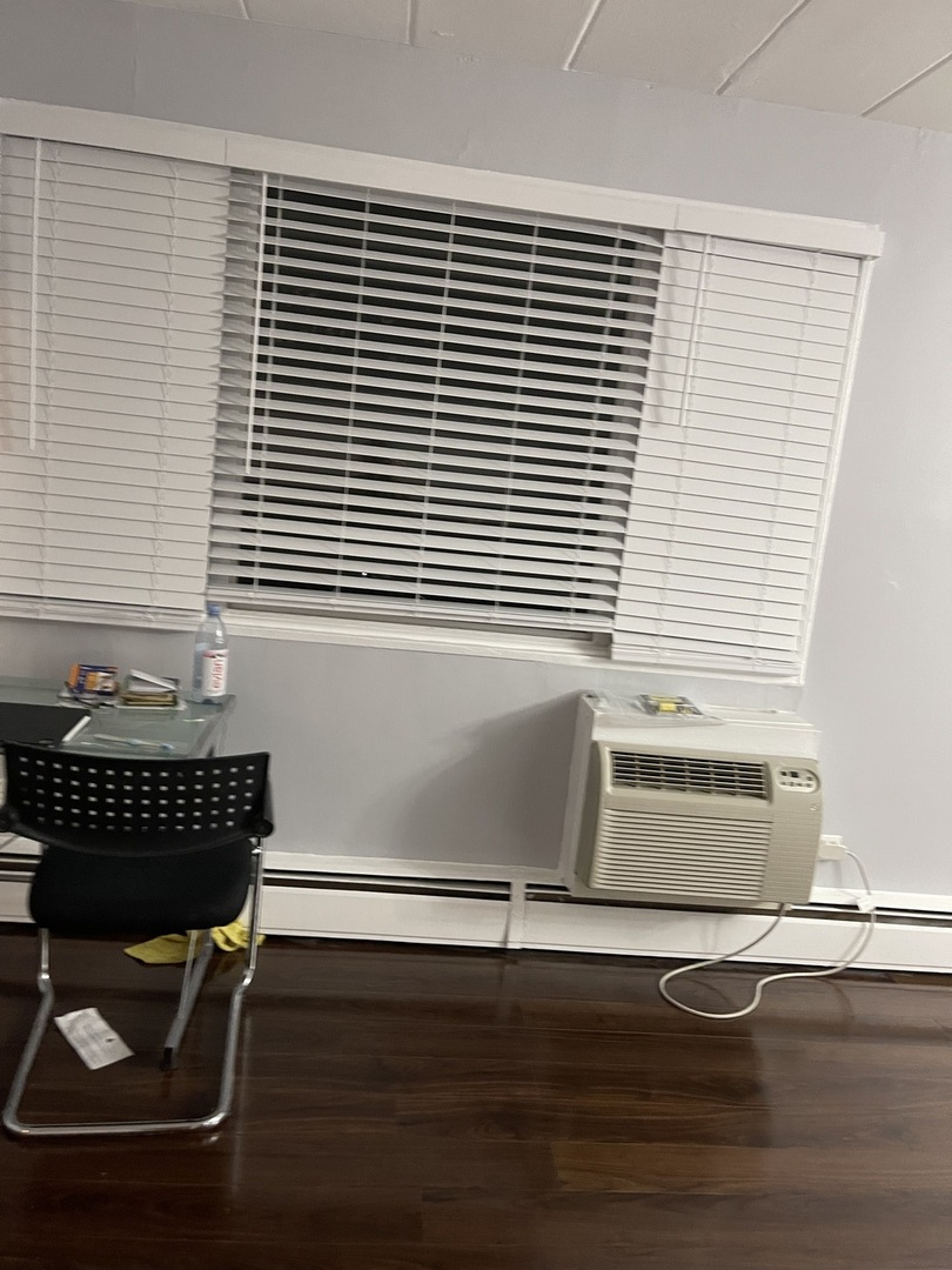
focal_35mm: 26
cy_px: 635
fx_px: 953
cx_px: 476
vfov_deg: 67.3
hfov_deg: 53.1
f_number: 1.6
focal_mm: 5.1
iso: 400
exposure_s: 1/40
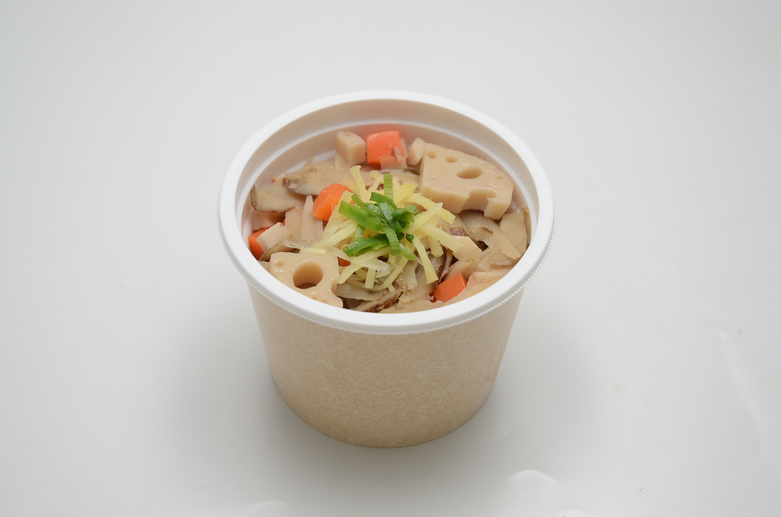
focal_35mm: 69
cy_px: 258
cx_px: 390
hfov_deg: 29.3
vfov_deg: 19.6
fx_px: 1494
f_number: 5.6
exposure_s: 1/25
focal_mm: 46
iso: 200
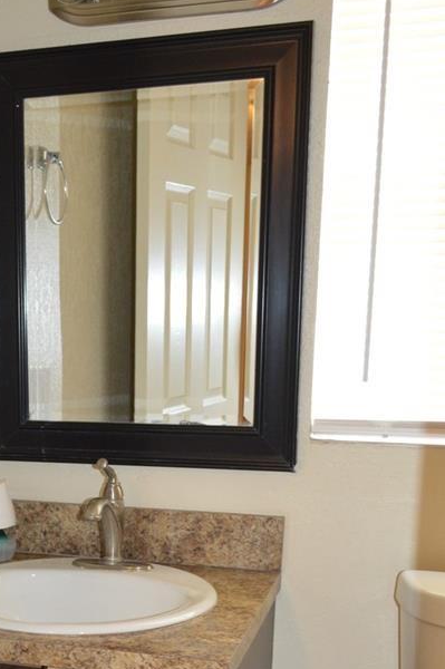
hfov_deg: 24.2
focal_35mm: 54
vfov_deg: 35.4
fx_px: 1003
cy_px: 556
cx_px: 26
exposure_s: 1/60
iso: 1100
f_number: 3.5
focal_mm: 18
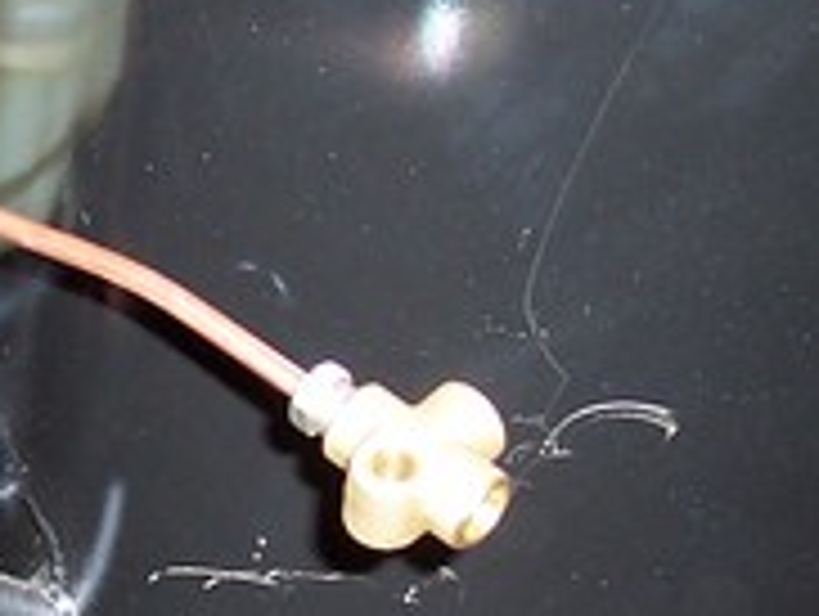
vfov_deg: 11.4
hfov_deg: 15.1
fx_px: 3080
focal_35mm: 130
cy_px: 441
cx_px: 176
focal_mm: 5.6
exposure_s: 1/60
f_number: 2.8
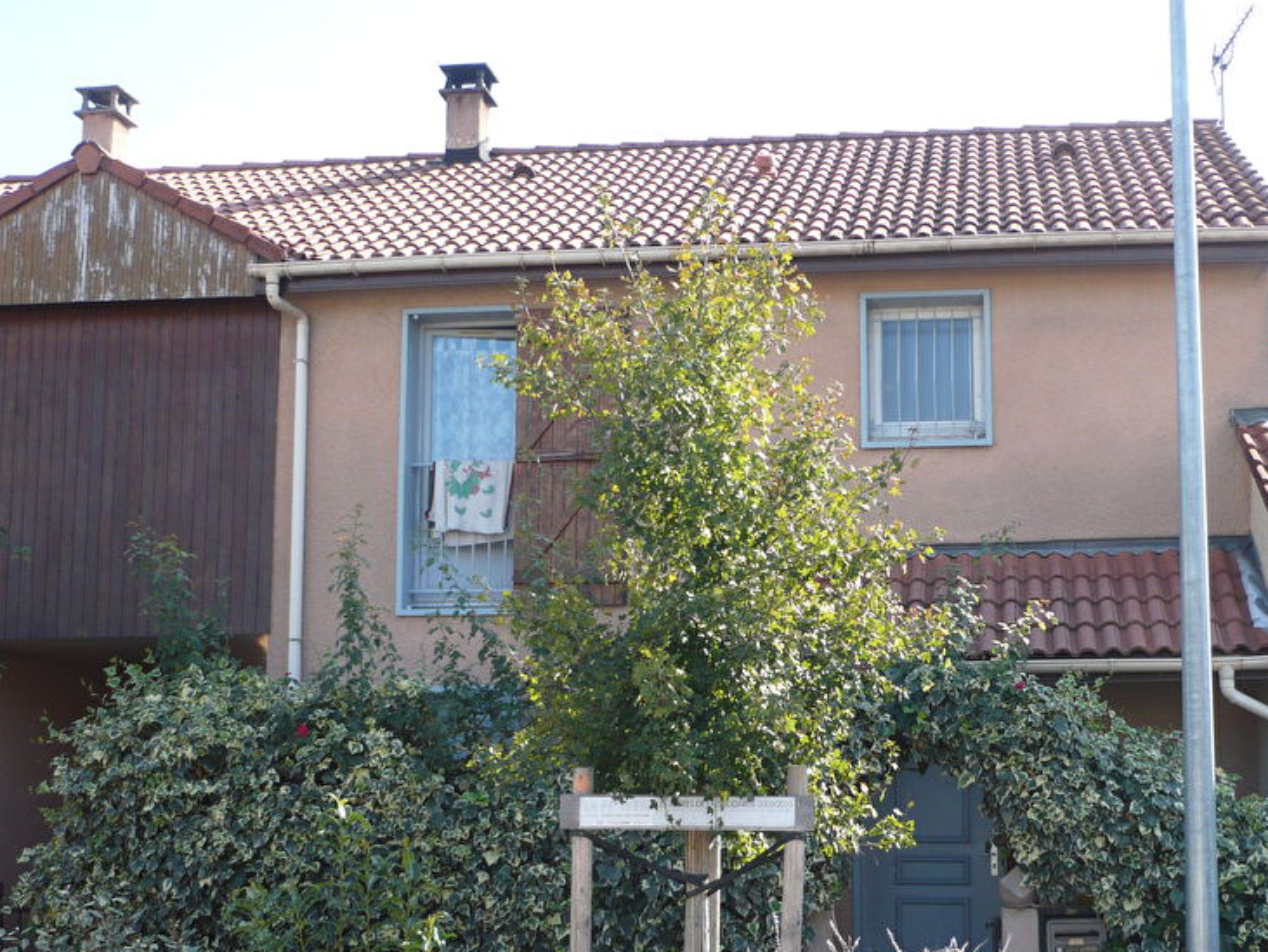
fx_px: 1796
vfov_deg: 29.5
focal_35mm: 49
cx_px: 763
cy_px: 629
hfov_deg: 38.7
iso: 100
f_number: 2.8
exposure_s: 1/320
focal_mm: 5.8
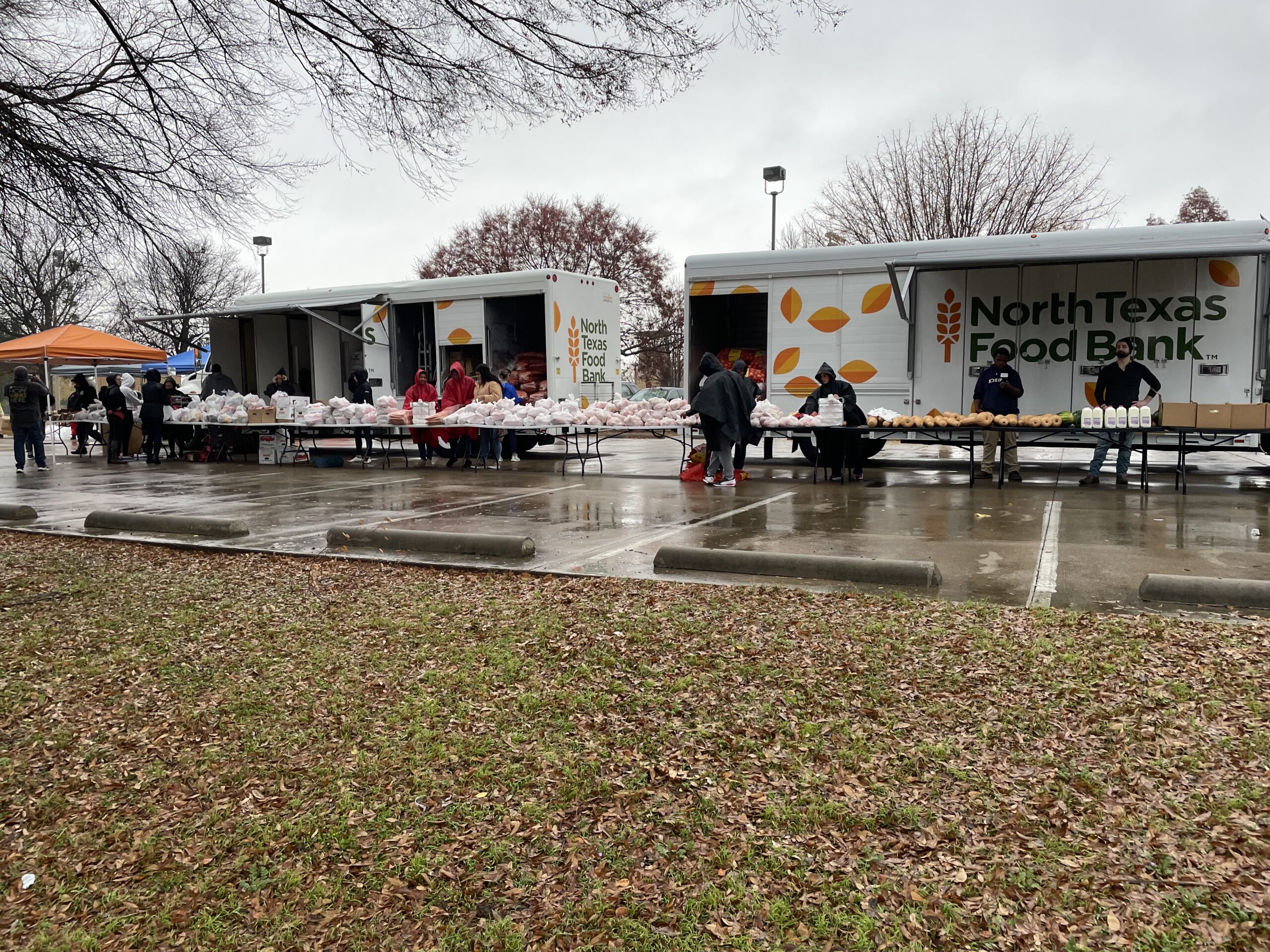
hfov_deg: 67.3
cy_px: 476
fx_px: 954
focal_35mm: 26
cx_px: 635
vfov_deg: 53.1
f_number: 1.6
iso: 64
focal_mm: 4.2
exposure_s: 1/121
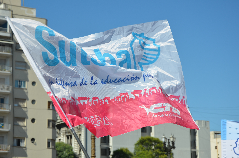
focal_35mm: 99
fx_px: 656
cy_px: 79
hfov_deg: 20.7
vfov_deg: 13.8
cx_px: 120
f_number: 9
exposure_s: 1/320
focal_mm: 66
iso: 100
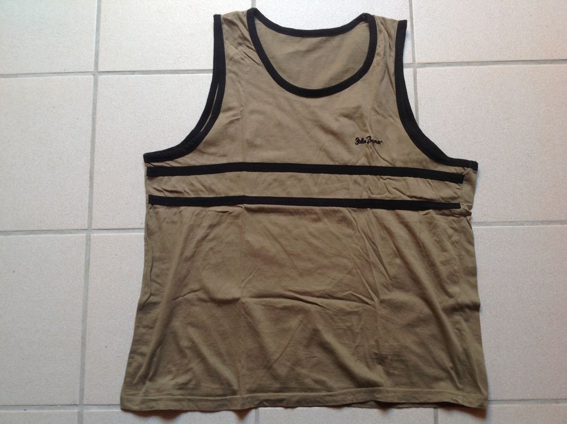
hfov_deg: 52.7
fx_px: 572
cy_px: 212
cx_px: 284
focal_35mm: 35
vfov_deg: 40.6
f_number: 2.4
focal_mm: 4.28
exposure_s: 1/20
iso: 64
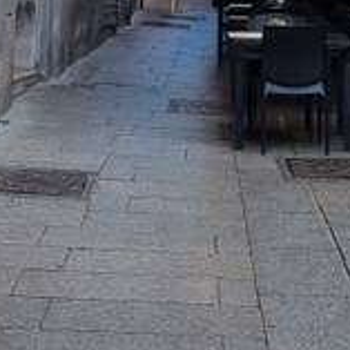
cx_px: 152
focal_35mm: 117
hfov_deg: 14.9
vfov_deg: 14.0
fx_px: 1338
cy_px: -174
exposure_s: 1/364
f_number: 1.8
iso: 50
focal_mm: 5.4
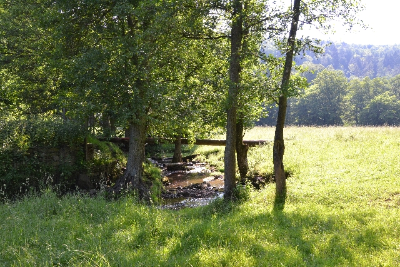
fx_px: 367
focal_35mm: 33
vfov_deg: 40.0
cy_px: 134
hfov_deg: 57.2
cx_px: 200
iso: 800
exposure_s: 1/250
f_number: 8
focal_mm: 22
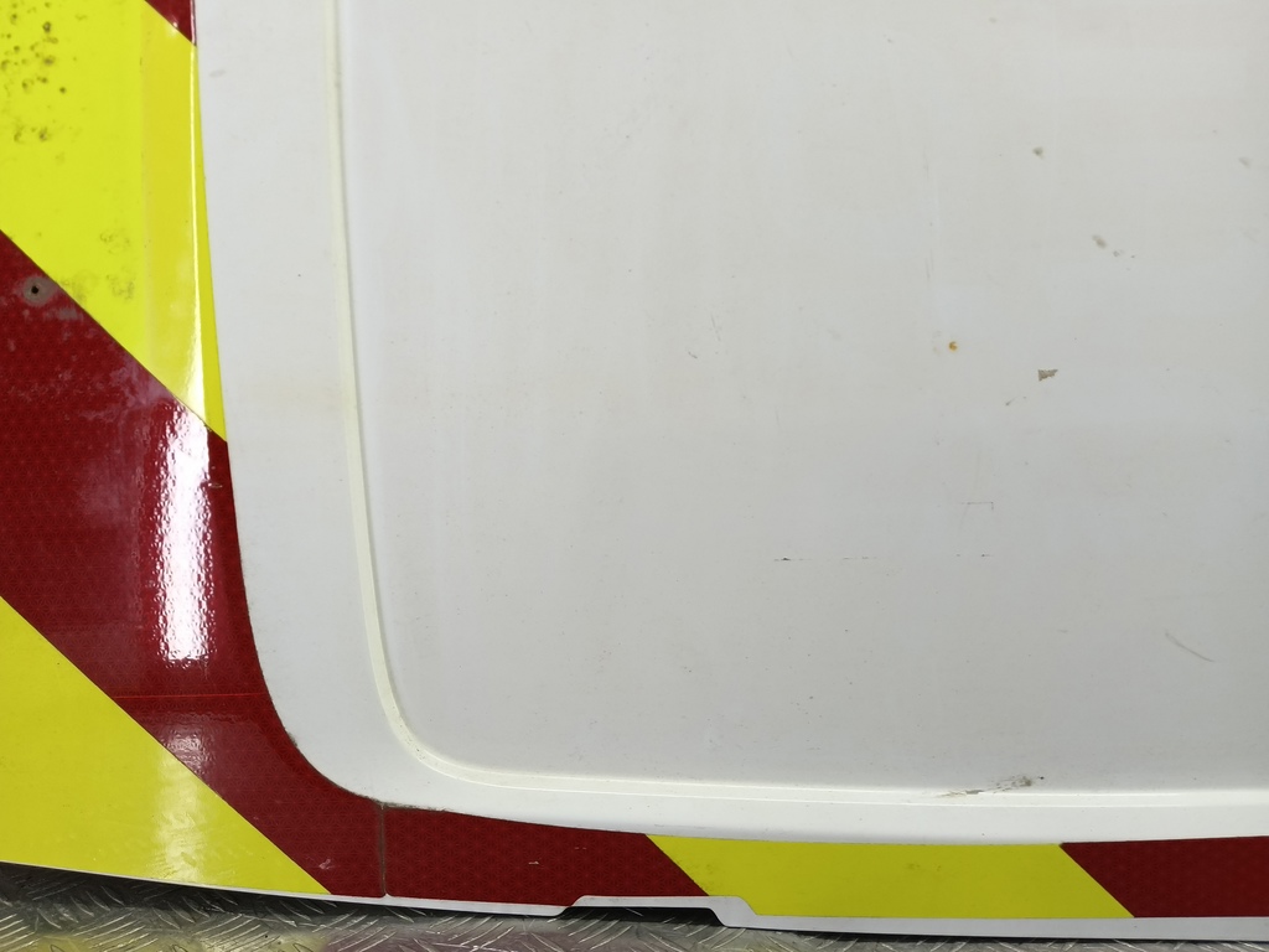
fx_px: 843
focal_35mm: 23
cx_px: 634
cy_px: 476
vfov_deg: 58.9
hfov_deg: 73.9
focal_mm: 4.11
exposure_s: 1/50
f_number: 1.6
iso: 101
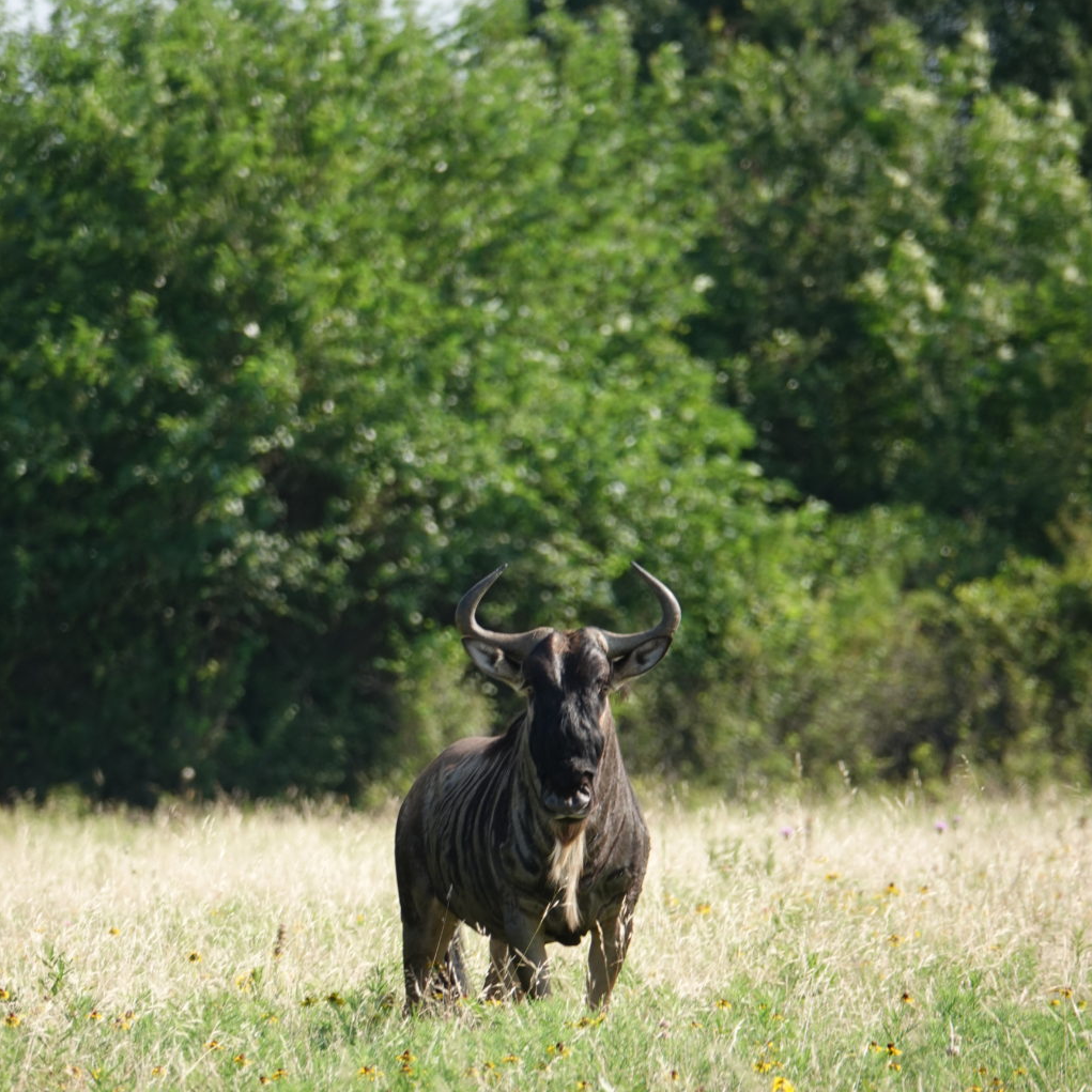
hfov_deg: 2.3
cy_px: 664
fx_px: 27374
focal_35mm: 767
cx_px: 545
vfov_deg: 2.3
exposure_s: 1/400
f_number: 4
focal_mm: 220
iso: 100
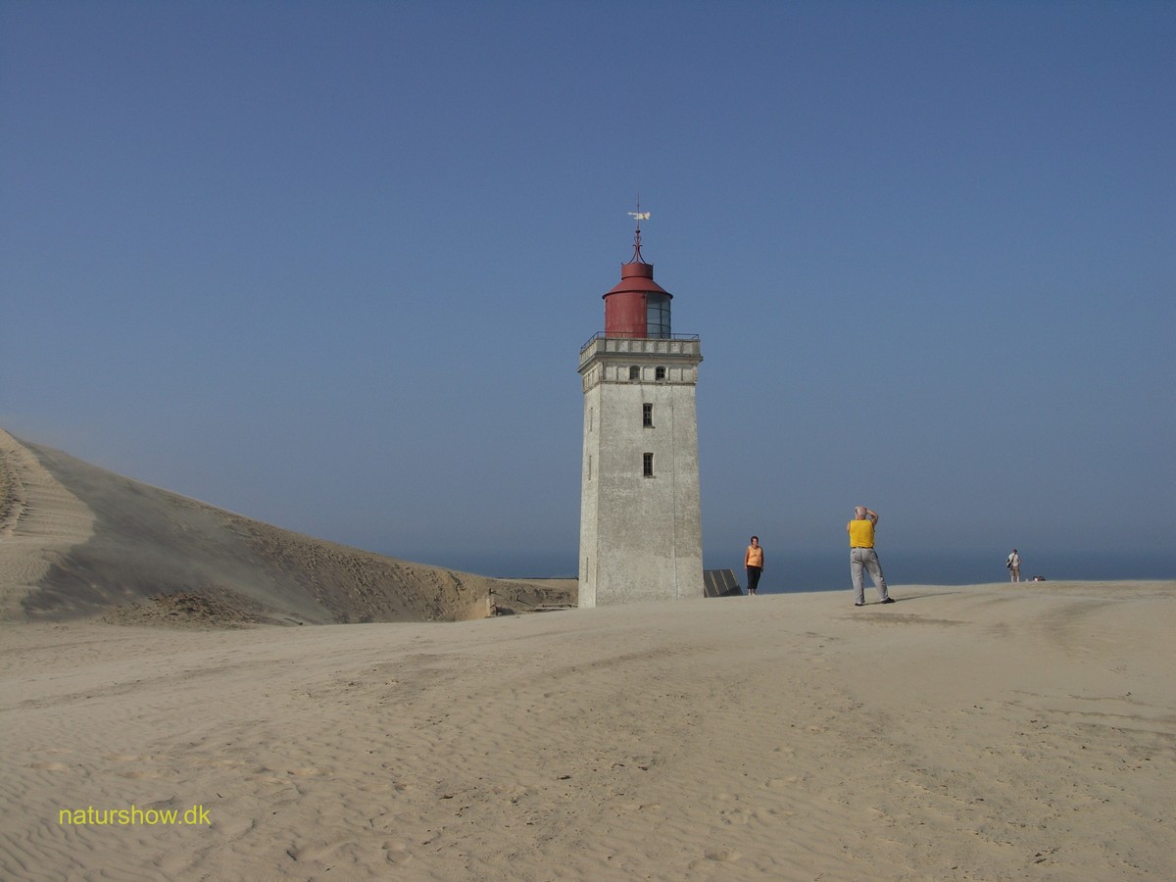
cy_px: 441
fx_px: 1257
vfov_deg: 38.7
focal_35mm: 37
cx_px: 588
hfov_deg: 50.1
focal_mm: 9.6
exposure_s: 1/1000
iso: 100
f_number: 5
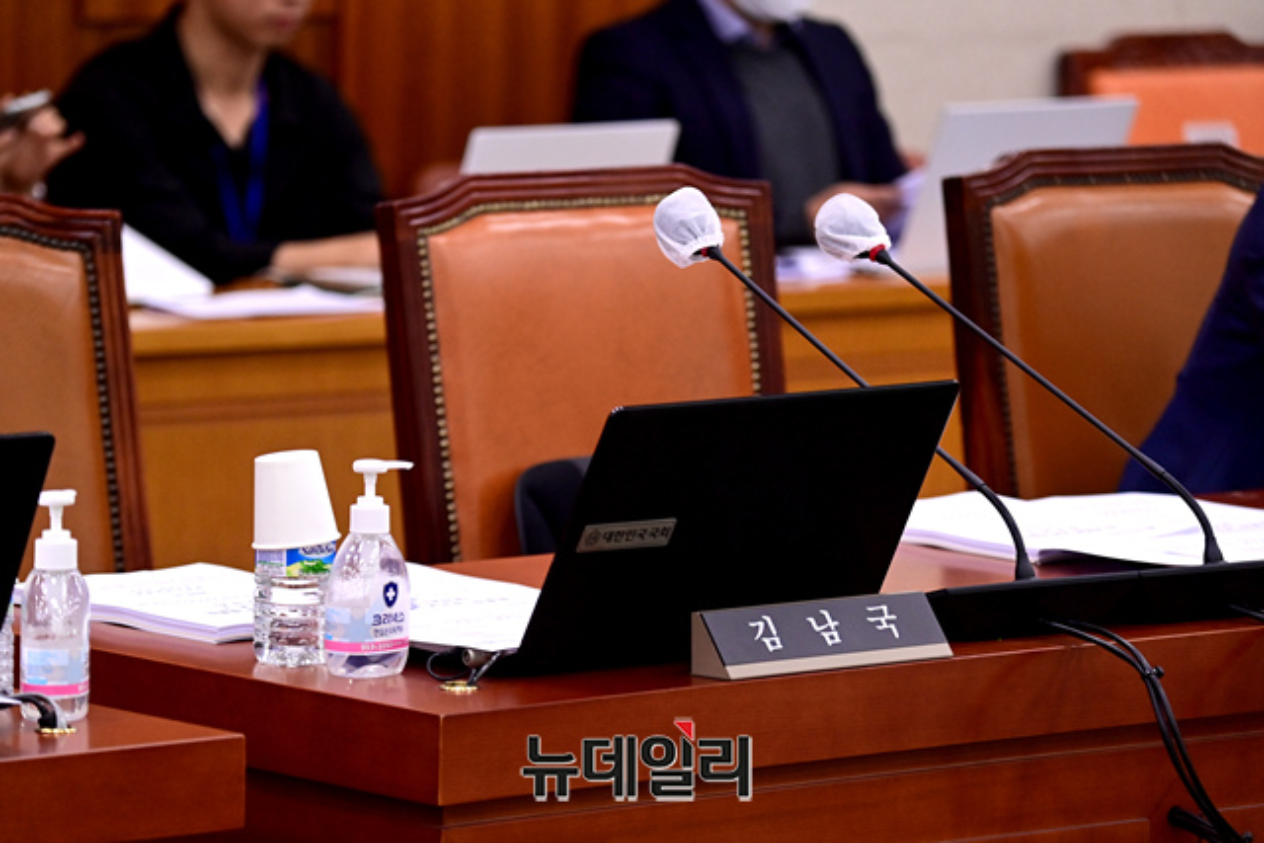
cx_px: 632
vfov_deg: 6.5
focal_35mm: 210
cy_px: 422
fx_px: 7375
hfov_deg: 9.8
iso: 3200
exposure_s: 1/320
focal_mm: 210
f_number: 5.3
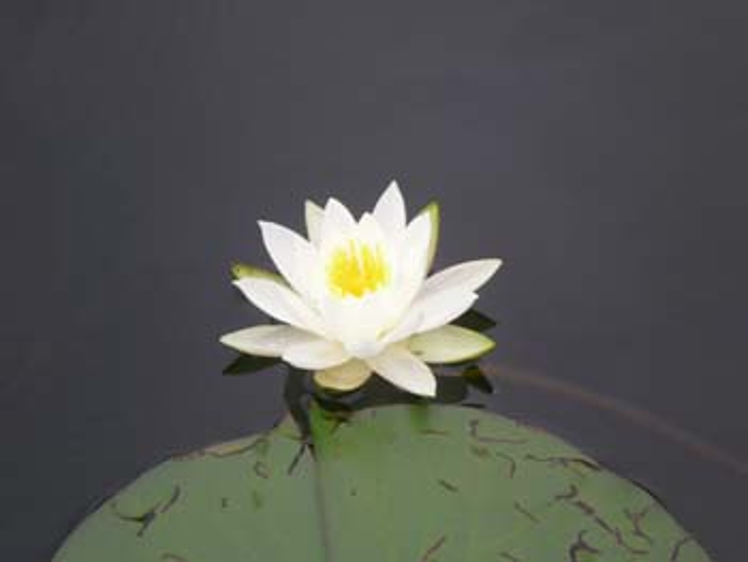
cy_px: 281
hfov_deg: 17.3
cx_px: 374
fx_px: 2465
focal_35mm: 114
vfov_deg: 13.0
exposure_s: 1/109
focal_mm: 18.9
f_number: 5.9
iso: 50
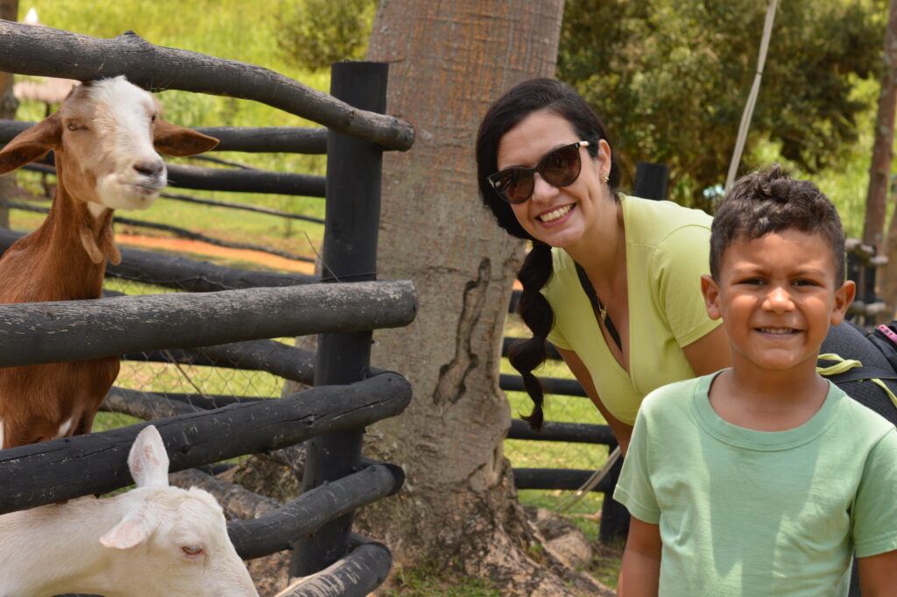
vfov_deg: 18.2
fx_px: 1867
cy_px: 298
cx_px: 448
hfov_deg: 27.0
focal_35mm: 75
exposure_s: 1/200
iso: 100
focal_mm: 50
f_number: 8
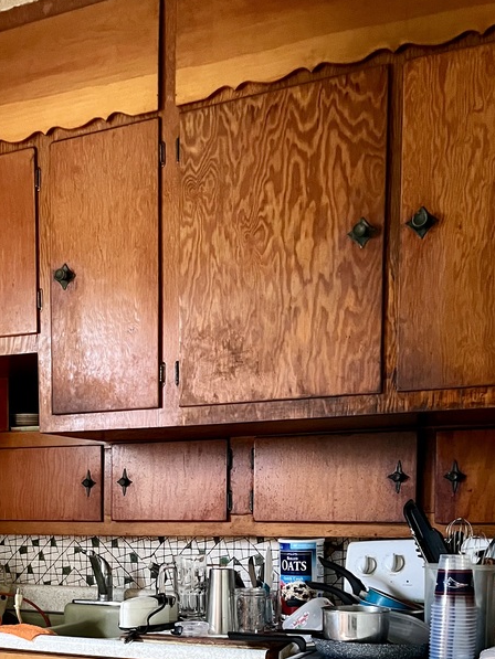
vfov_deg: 38.0
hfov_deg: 30.2
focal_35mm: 47
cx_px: 101
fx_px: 896
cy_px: 581
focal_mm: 5.1
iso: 500
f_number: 1.6
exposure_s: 1/60
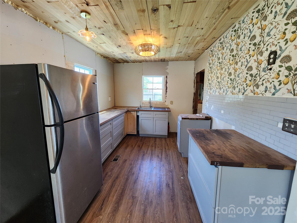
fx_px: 112
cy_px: 112
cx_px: 148
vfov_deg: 89.9
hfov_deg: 106.2
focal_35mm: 13
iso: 250
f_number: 2.2
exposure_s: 1/60
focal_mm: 2.2
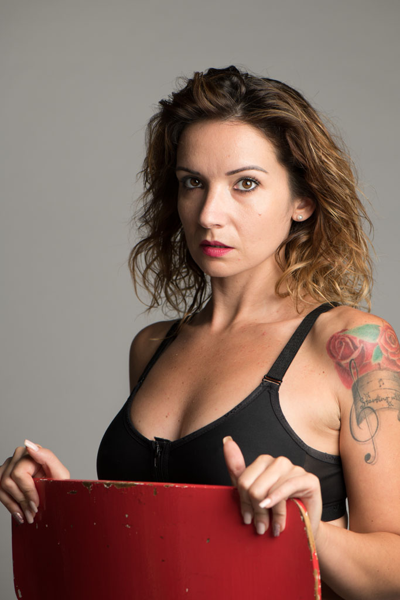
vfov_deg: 19.5
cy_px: 300
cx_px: 200
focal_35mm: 105
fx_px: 1749
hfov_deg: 13.0
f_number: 5.6
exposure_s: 1/160
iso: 100
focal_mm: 105
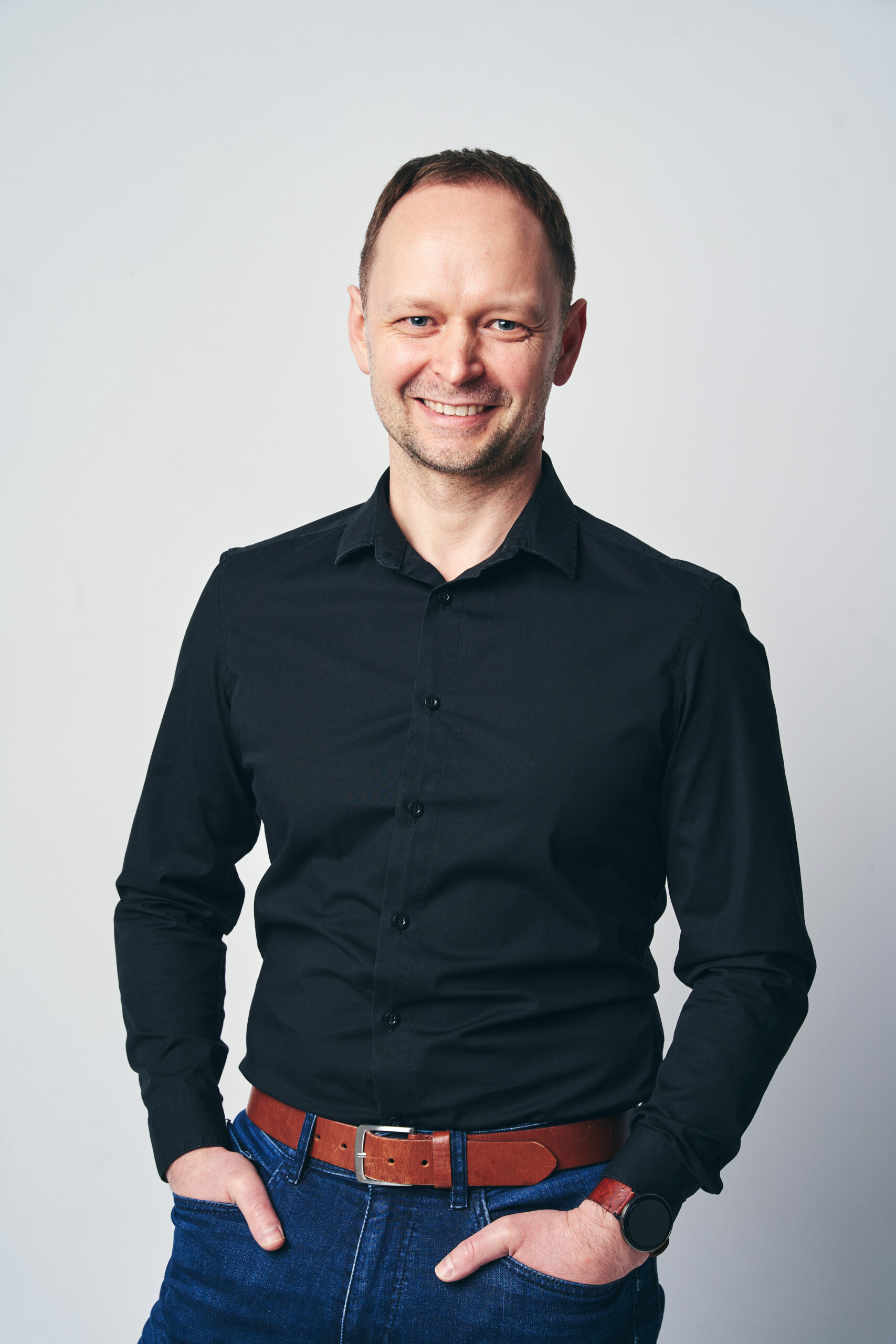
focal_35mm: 61
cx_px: 448
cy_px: 672
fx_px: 2284
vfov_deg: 32.8
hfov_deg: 22.2
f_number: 7.1
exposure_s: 1/125
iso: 200
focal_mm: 61.2
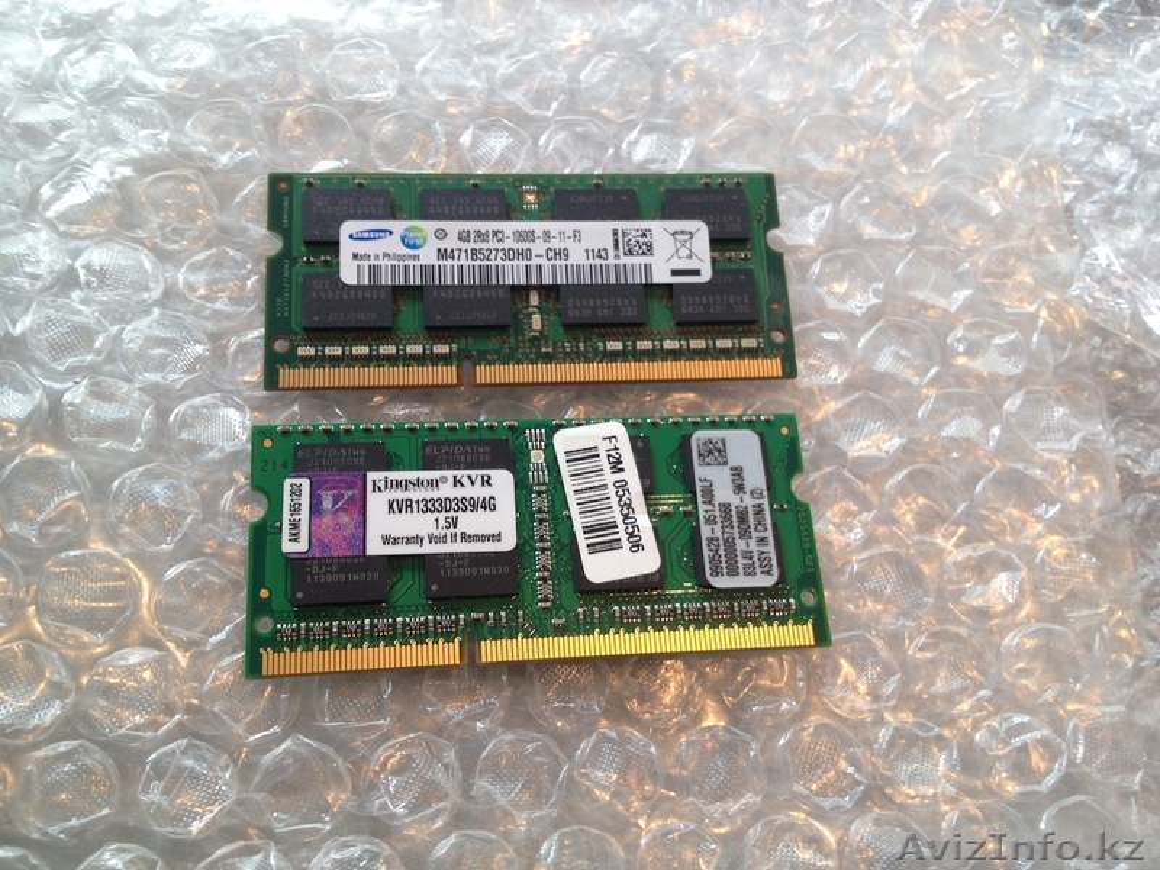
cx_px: 580
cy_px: 435
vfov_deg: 40.7
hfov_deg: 52.6
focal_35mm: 35
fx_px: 1173
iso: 64
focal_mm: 4.28
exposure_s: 1/40
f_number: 2.4
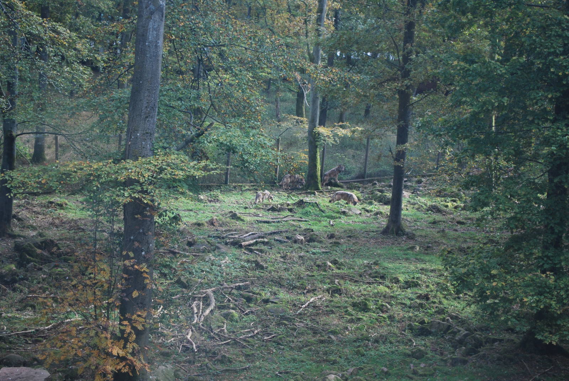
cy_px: 190
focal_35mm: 82
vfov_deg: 16.6
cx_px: 284
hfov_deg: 24.6
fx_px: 1305
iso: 200
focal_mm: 55
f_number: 5.6
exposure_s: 1/80
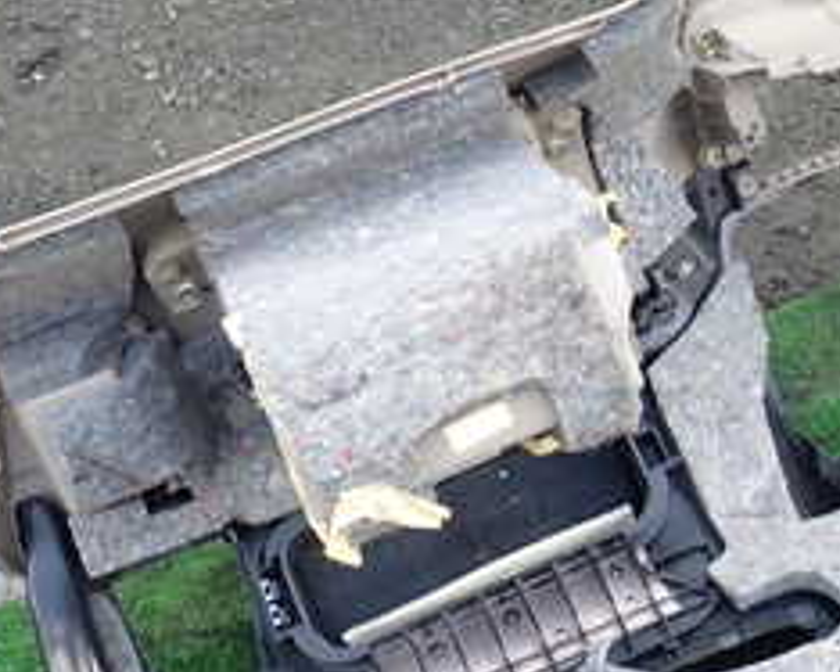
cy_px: 287
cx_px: 854
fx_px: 1864
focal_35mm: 75
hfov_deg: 24.2
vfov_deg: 20.4
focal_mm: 5.4
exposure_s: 1/60
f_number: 3.2
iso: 100
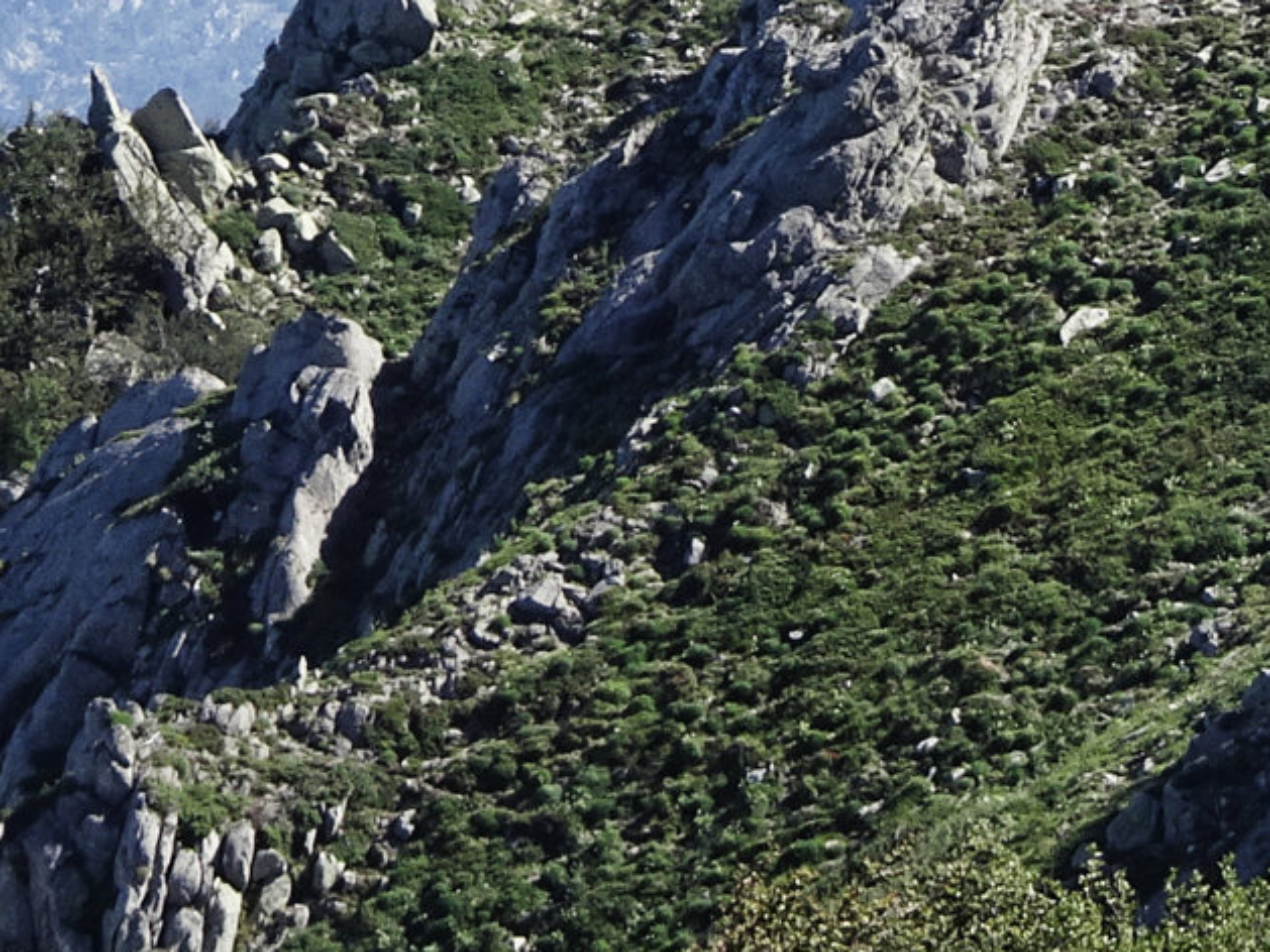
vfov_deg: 5.2
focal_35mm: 286
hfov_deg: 6.9
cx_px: 1452
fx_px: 10495
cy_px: -335
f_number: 5
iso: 80
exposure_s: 1/320
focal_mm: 12.9
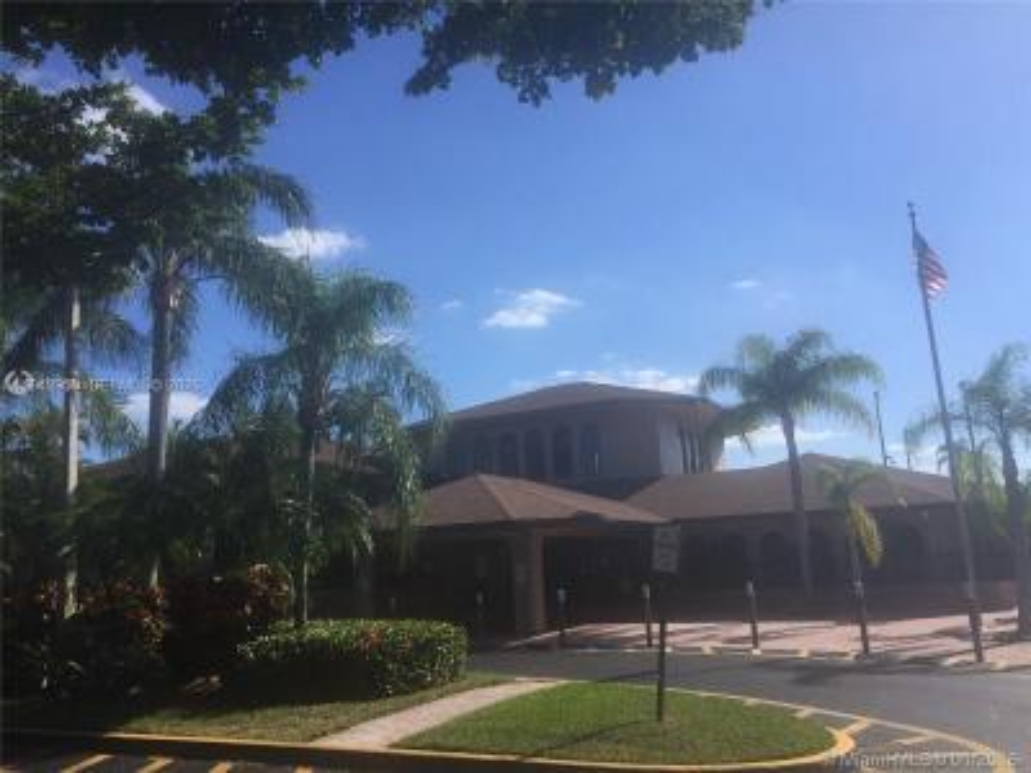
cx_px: 516
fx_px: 864
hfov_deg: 61.7
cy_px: 386
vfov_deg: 48.2
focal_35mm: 29
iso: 32
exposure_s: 1/3597
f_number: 2.2
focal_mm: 4.15
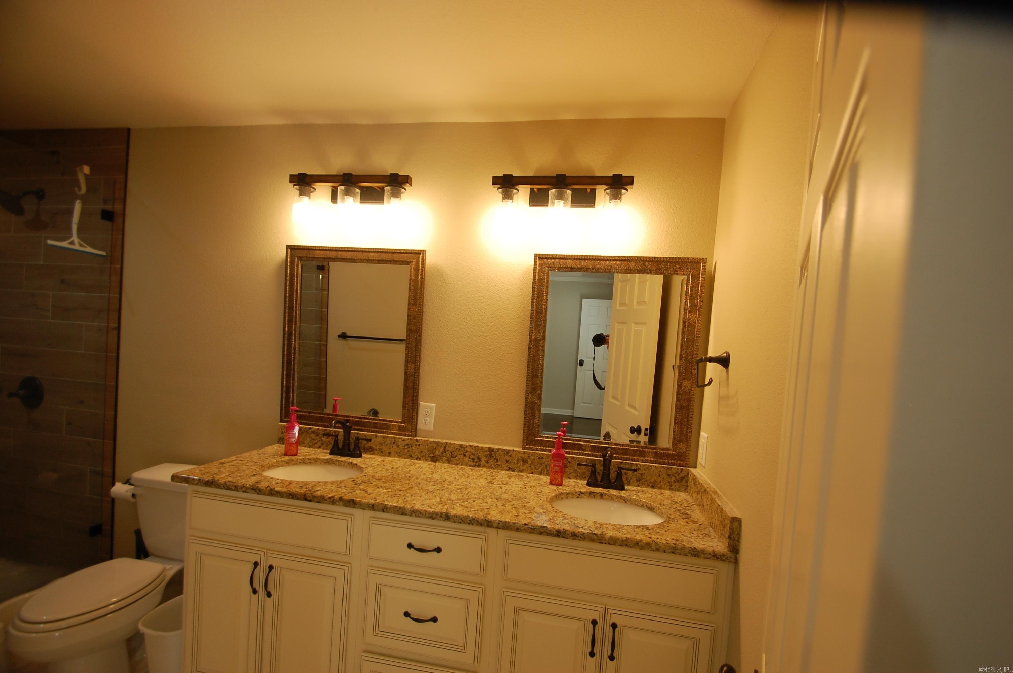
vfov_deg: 77.2
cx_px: 506
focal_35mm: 15
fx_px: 422
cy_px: 336
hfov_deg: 100.4
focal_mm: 10
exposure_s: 1/60
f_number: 4
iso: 400
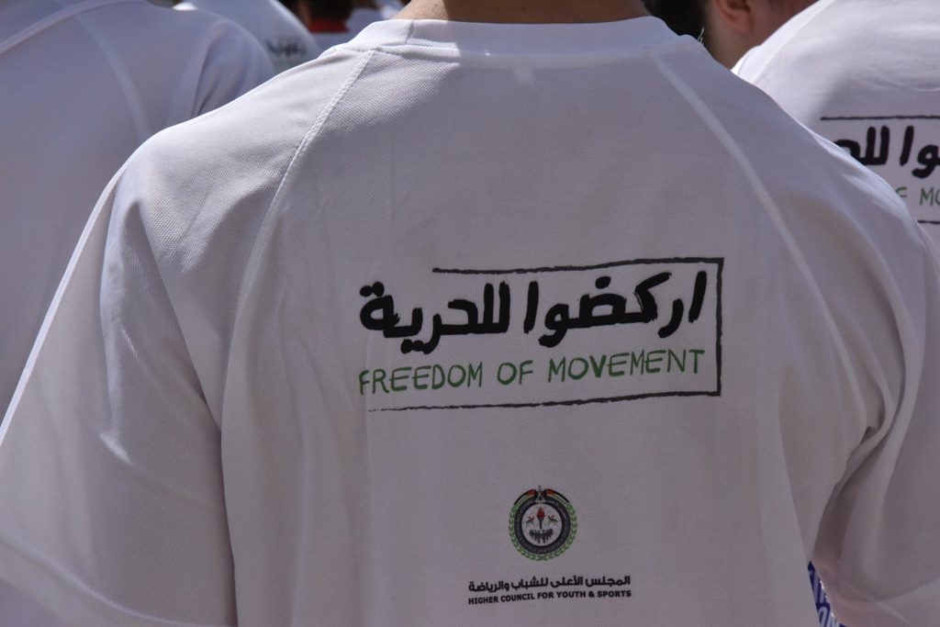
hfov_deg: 18.6
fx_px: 2872
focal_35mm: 110
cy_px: 314
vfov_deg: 12.5
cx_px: 470
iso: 2500
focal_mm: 110
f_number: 22
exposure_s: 1/2500
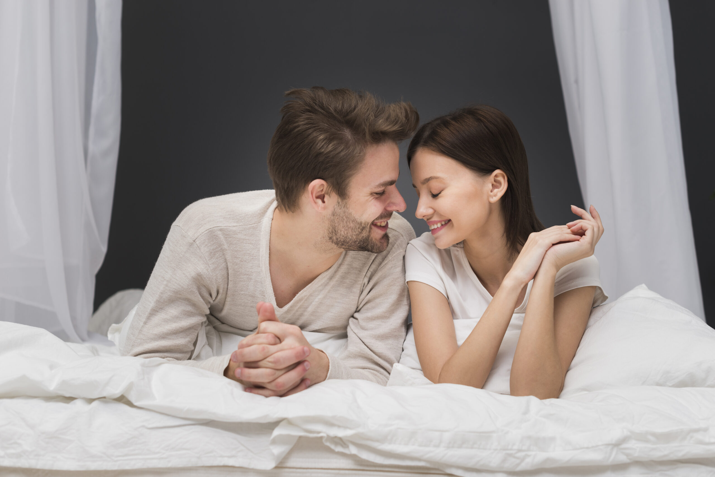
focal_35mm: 50
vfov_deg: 27.0
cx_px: 358
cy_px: 238
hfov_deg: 39.6
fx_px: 993
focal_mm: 50
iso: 250
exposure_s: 1/160
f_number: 3.5
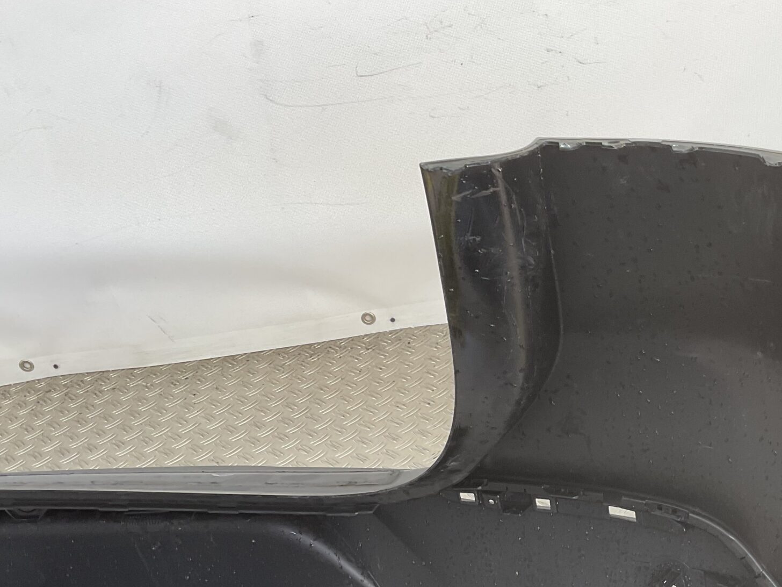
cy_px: 484
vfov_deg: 27.9
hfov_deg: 37.0
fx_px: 1152
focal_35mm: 51
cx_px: 533
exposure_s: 1/100
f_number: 1.8
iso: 25
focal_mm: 3
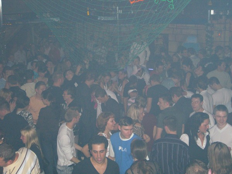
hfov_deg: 33.8
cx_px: 116
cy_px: 87
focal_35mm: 57
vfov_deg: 25.7
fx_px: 382
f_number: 3.6
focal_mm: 11.8
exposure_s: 1/60
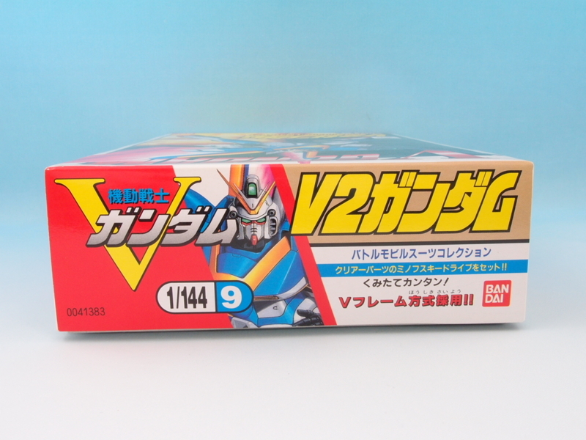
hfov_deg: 54.0
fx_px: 576
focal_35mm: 34
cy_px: 220
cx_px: 293
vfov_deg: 41.8
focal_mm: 7.41
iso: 100
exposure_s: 1
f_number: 8
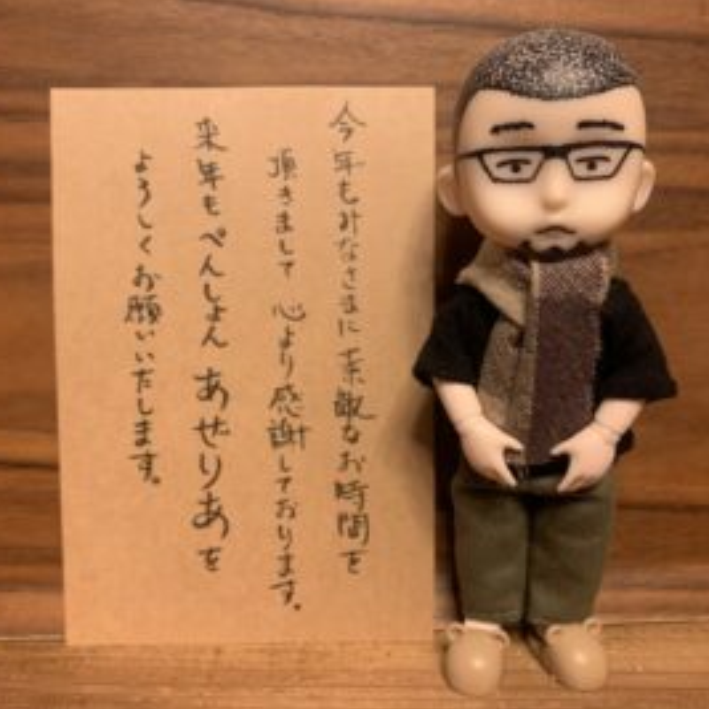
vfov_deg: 52.5
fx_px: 718
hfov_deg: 52.5
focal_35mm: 31
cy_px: 353
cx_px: 358
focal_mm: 4.25
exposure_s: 1/50
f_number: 1.8
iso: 320
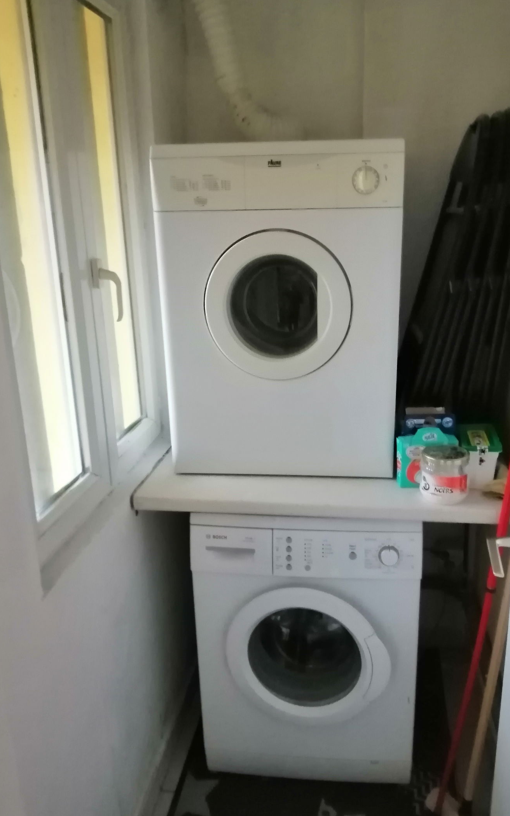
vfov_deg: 66.5
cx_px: 288
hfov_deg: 44.4
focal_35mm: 28
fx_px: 623
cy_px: 408
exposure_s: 1/12.5
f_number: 1.8
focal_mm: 3.46
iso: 1000
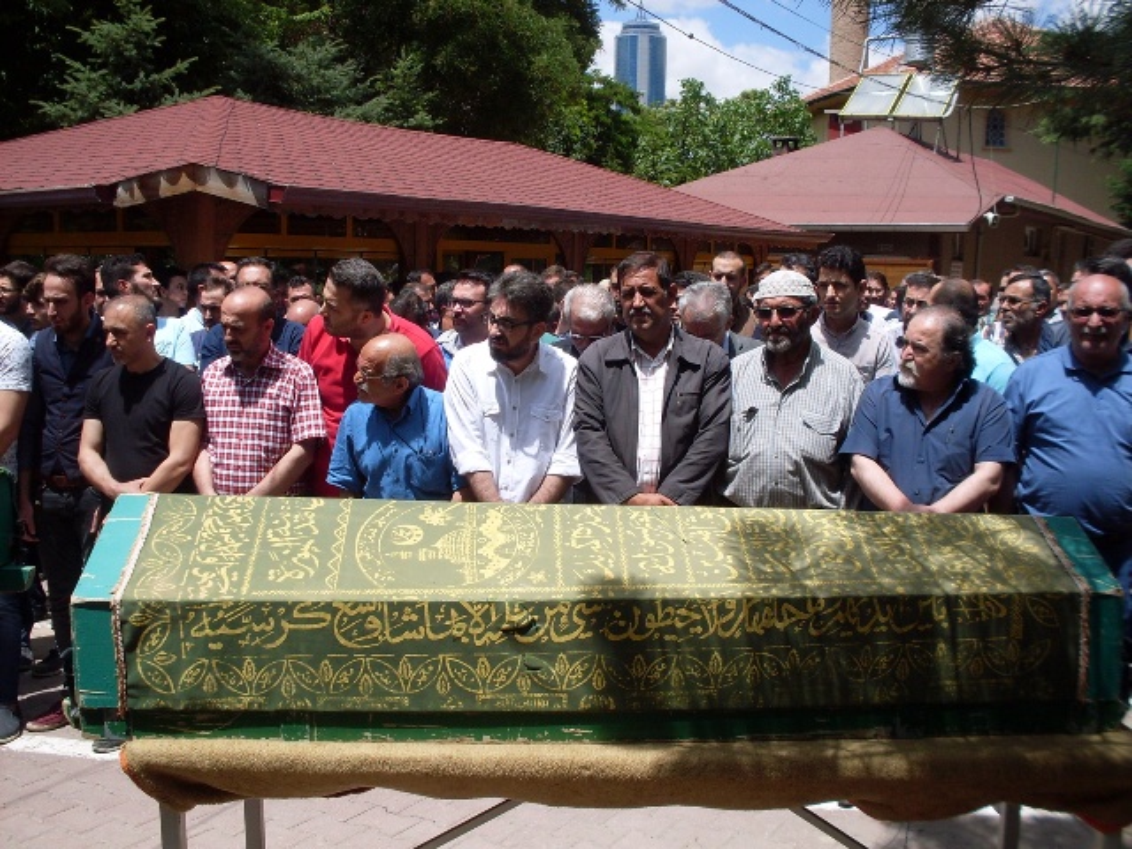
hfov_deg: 49.0
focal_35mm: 38
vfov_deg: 37.7
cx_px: 566
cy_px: 424
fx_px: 1243
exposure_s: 1/250
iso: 80
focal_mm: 6.3
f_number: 8.4
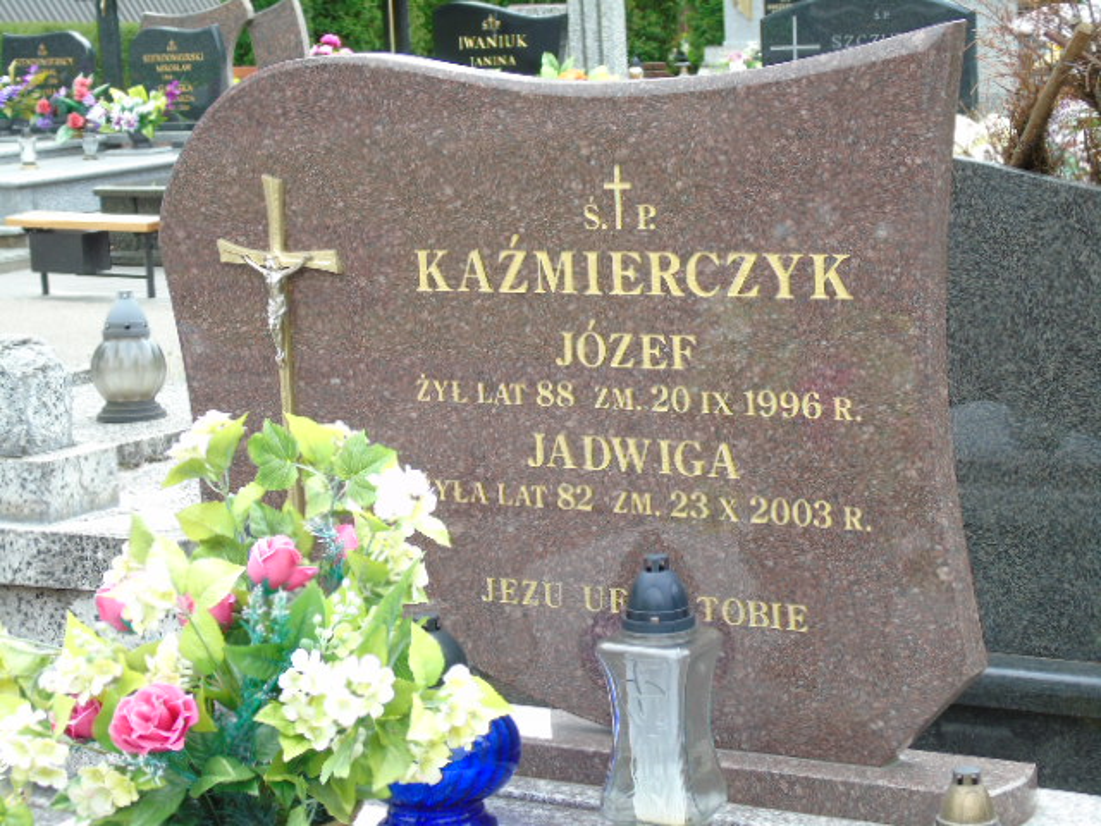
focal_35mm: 82
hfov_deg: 23.8
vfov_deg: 18.0
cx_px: 550
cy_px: 413
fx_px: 2608
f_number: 4.1
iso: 80
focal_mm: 15
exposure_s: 1/125
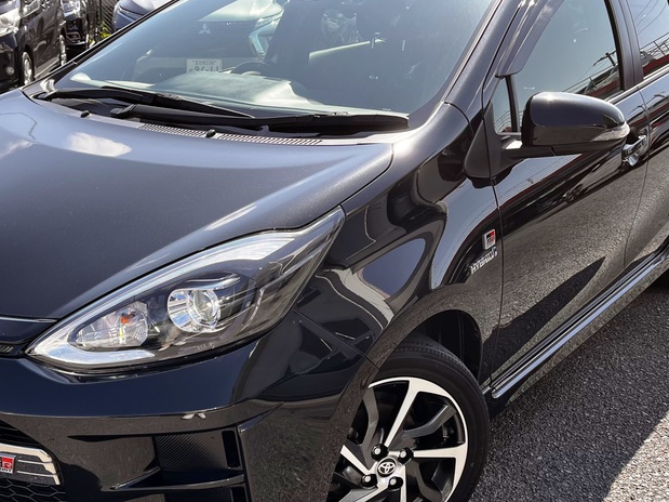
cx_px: 252
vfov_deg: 33.5
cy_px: 304
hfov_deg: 43.5
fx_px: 831
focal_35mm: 43
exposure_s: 1/1086
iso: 50
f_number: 1.6
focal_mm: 5.1
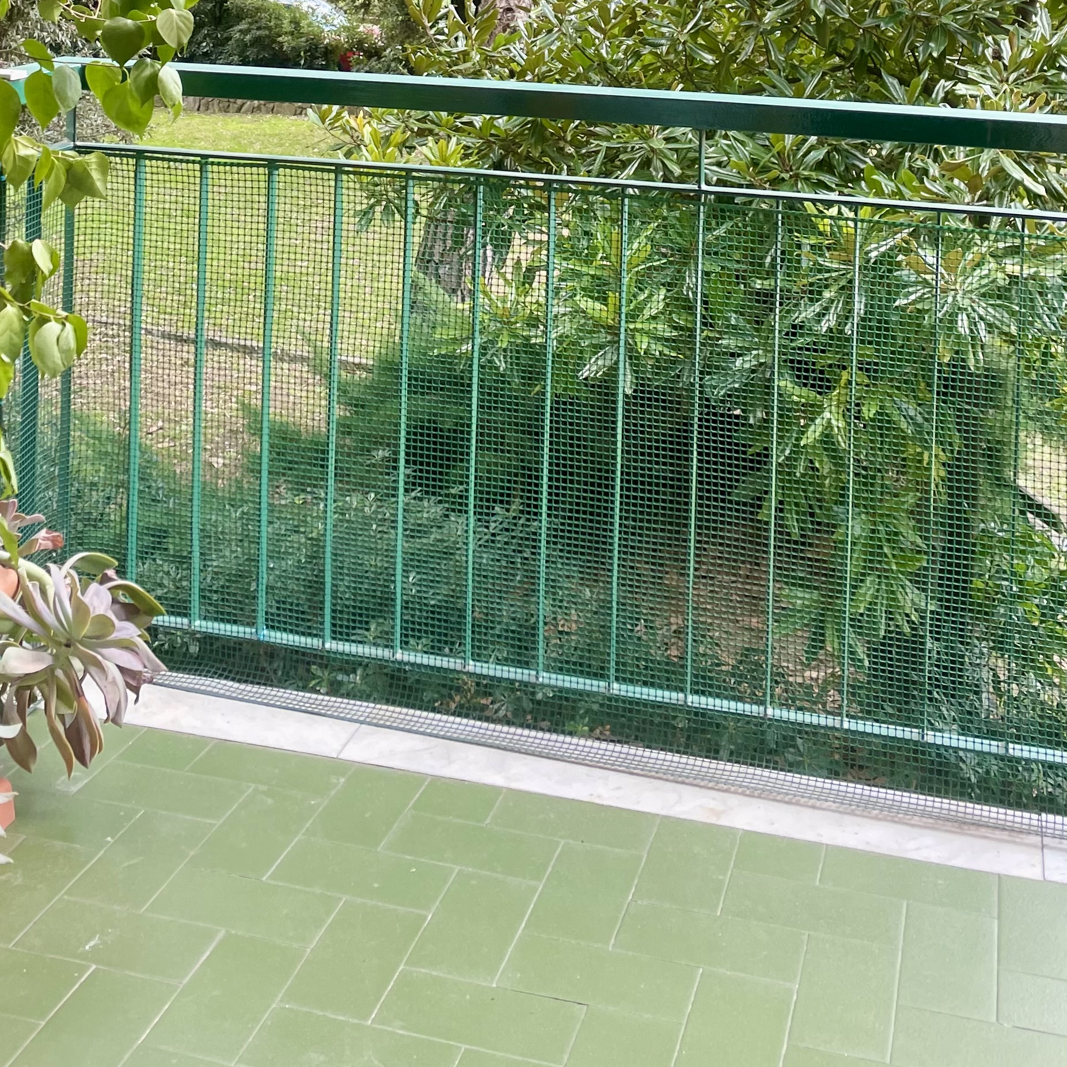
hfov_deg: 34.0
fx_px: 1744
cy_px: -52
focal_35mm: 50
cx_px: 539
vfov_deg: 31.0
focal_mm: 4.2
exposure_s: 1/121
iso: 50
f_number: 1.6
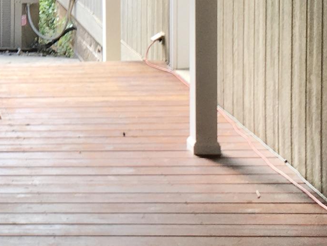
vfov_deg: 11.4
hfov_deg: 14.8
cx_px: -98
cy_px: -74
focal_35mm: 127
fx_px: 1200
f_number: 2.2
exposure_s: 1/60
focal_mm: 4.15
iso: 25
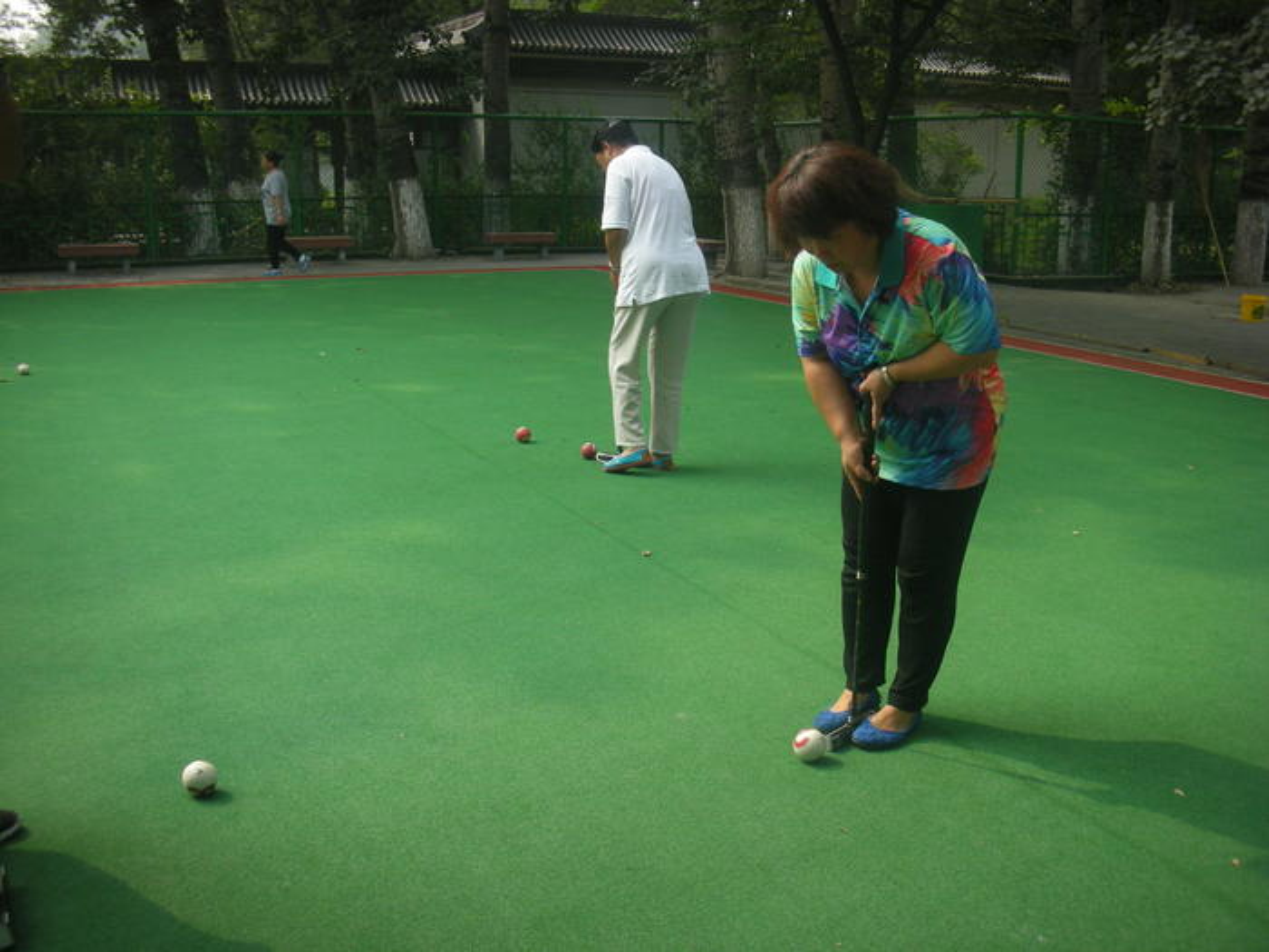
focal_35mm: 35
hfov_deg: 52.6
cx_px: 634
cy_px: 476
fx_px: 1283
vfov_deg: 40.7
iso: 50
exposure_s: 1/267
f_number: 2.8
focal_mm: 5.8
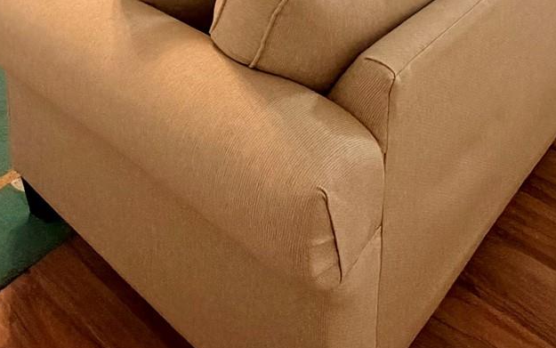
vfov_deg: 27.7
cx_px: 89
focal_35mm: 38
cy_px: -109
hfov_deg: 47.8
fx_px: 576
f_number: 2.2
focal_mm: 2.22
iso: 320
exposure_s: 1/60
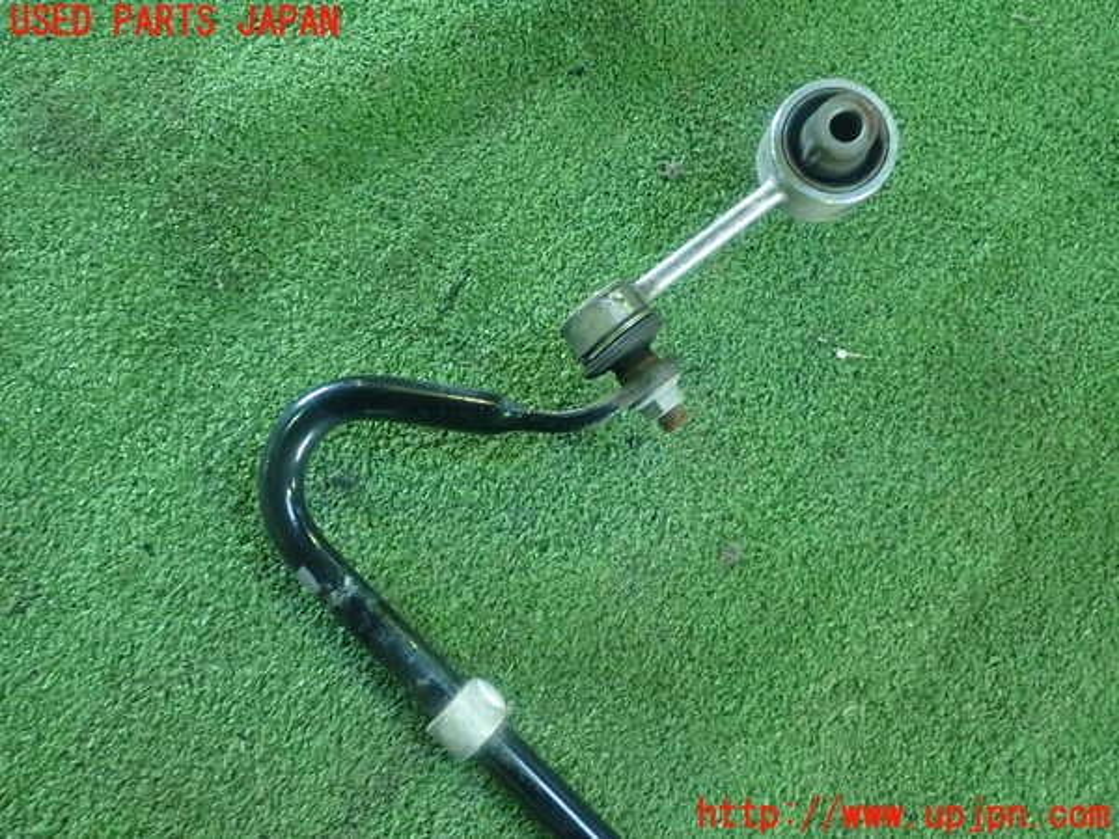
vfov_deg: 46.8
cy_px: 420
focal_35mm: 30
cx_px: 560
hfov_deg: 60.0
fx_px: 970
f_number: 2.3
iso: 800
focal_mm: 5.4
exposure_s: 1/30
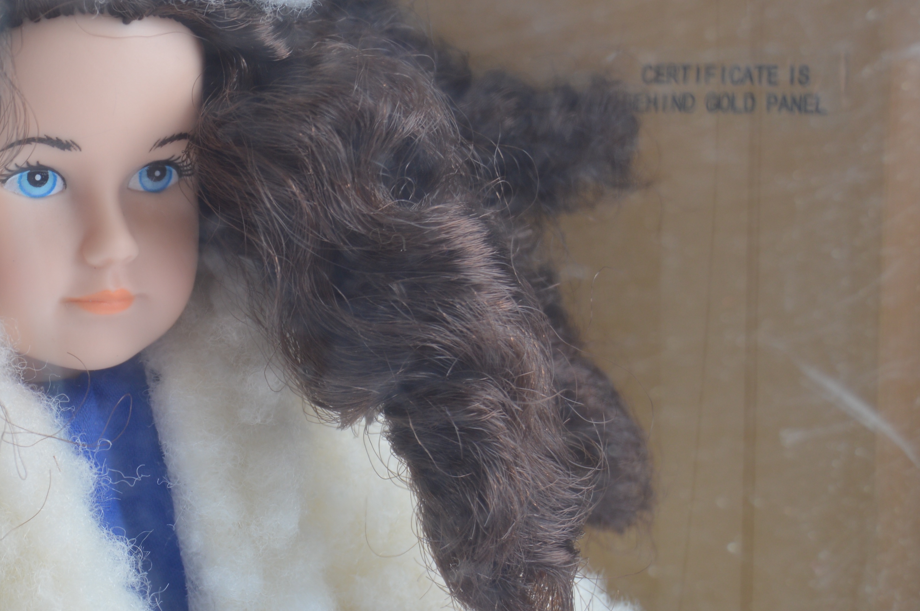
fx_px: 3319
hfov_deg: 15.6
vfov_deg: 10.5
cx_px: 139
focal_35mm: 130
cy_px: 228
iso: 100
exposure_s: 1/30
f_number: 7.1
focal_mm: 48
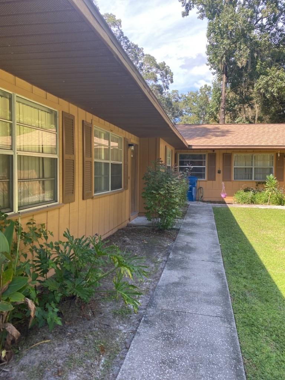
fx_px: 285
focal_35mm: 26
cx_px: 142
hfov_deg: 53.1
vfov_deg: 67.3
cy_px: 190
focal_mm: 4.25
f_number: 1.8
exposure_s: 1/367
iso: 32
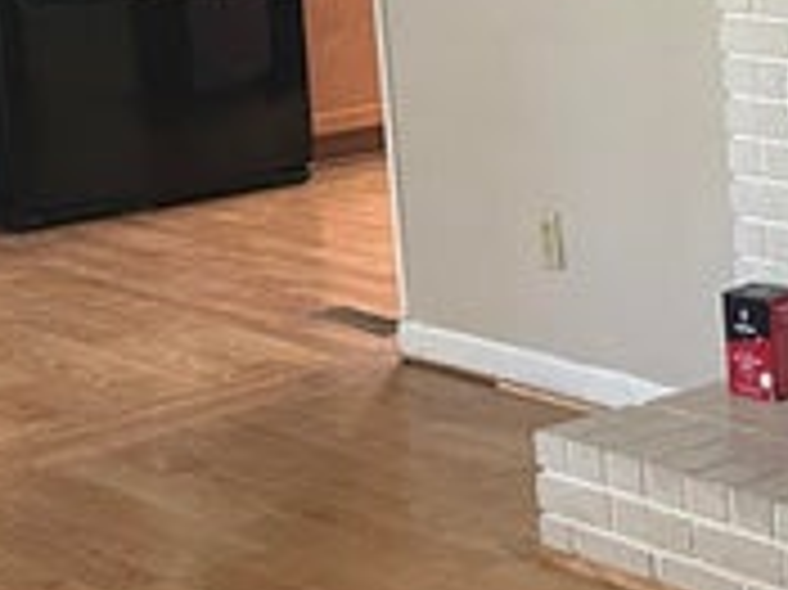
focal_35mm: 127
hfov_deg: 15.0
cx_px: 961
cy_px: -63
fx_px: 2889
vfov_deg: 11.5
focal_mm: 5.7
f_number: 1.5
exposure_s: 1/60
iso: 320
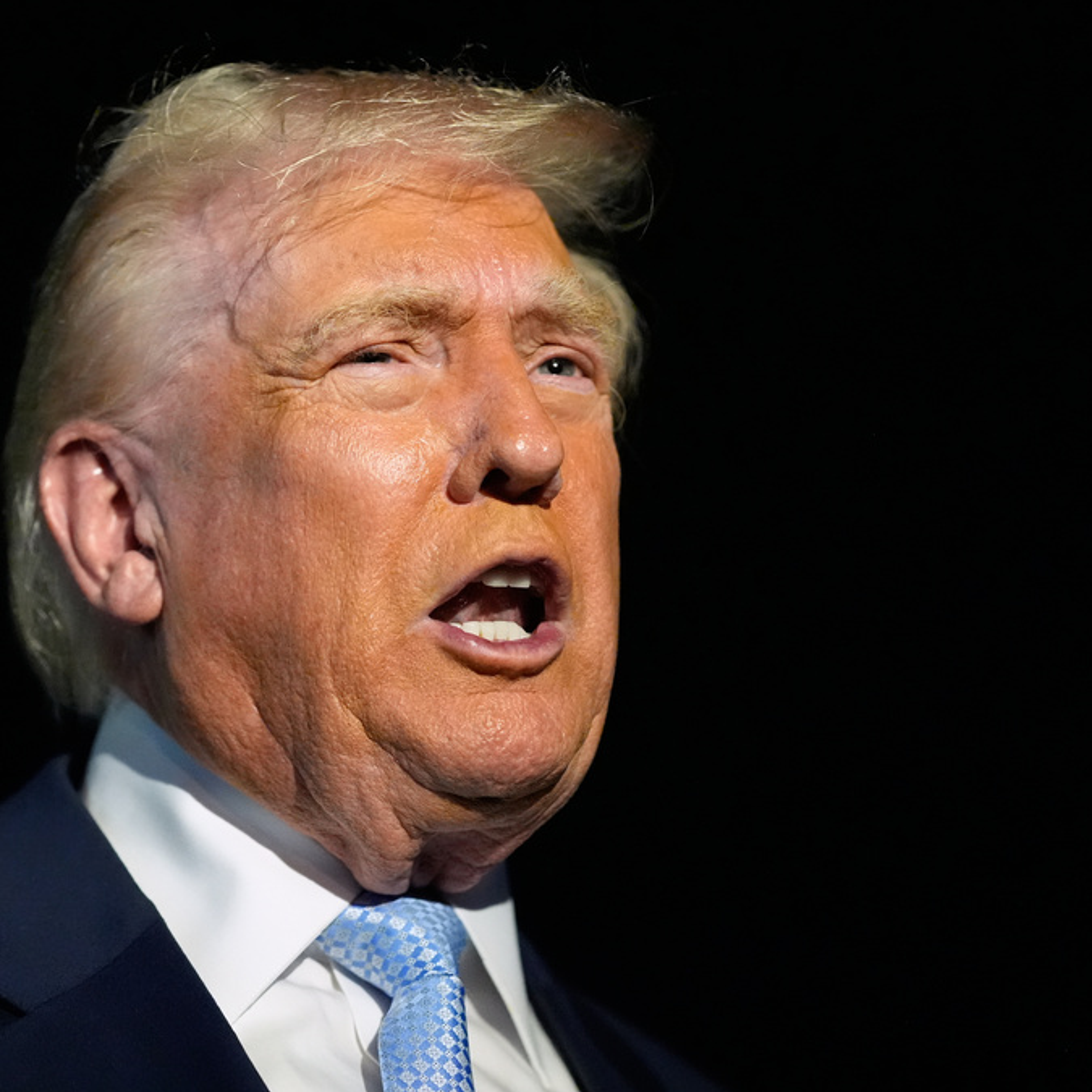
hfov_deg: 15.0
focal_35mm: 116
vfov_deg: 15.0
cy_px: 546
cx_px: 582
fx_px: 4140
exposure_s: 1/200
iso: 8000
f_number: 2.8
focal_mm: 90
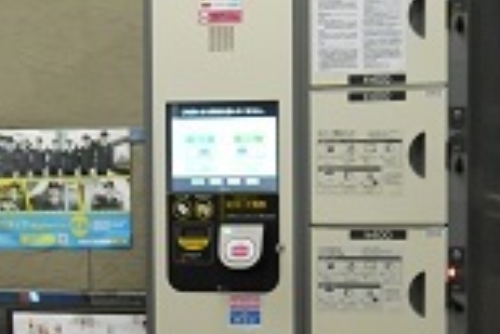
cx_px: 331
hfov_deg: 16.5
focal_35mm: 124
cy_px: 353
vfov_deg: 11.0
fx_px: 1724
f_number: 4.4
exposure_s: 1/30
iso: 800
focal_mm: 23
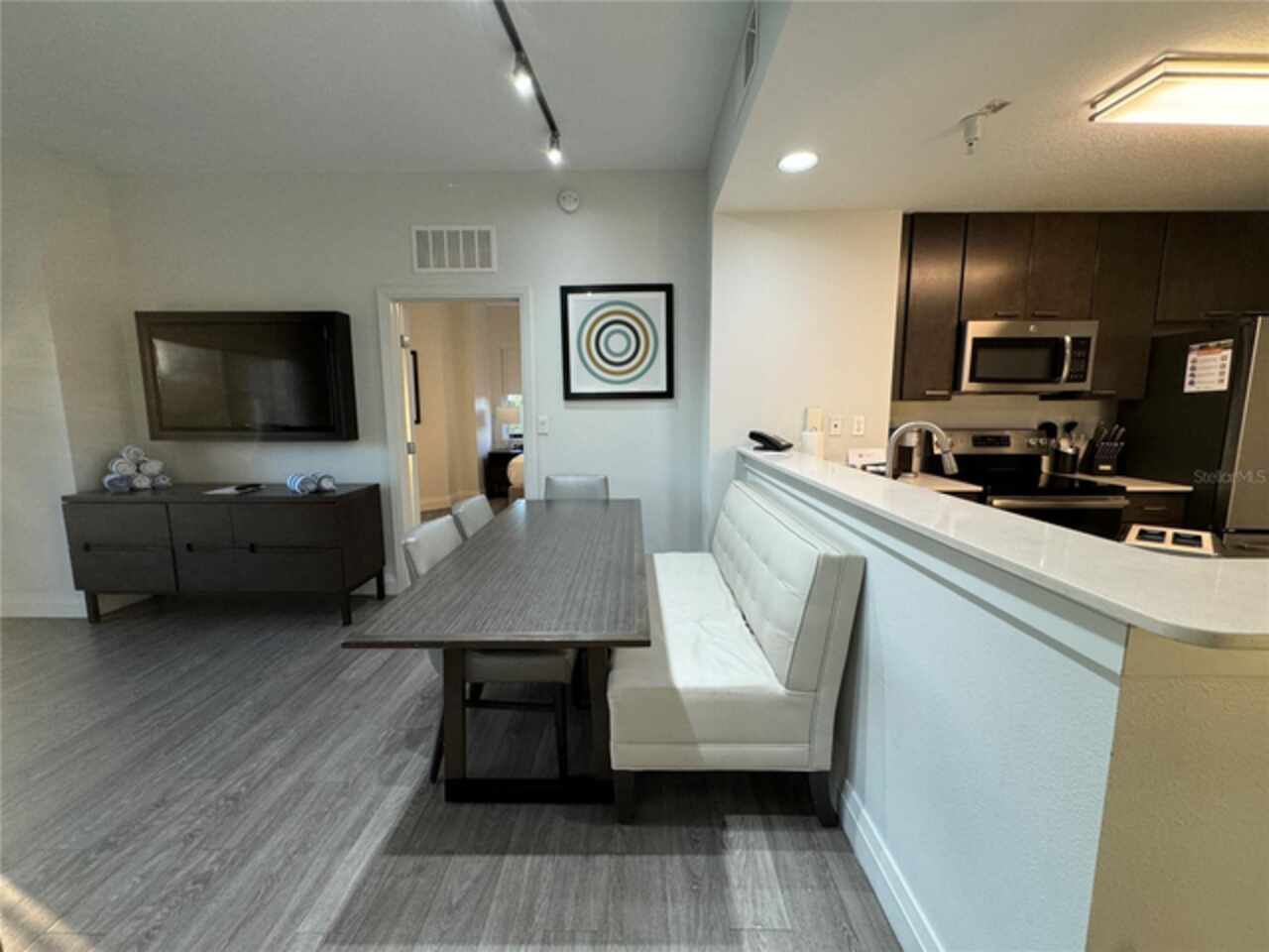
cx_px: 634
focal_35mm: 14
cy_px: 476
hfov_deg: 102.1
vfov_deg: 85.7
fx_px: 513
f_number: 2.2
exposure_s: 1/120
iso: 250
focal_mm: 2.22
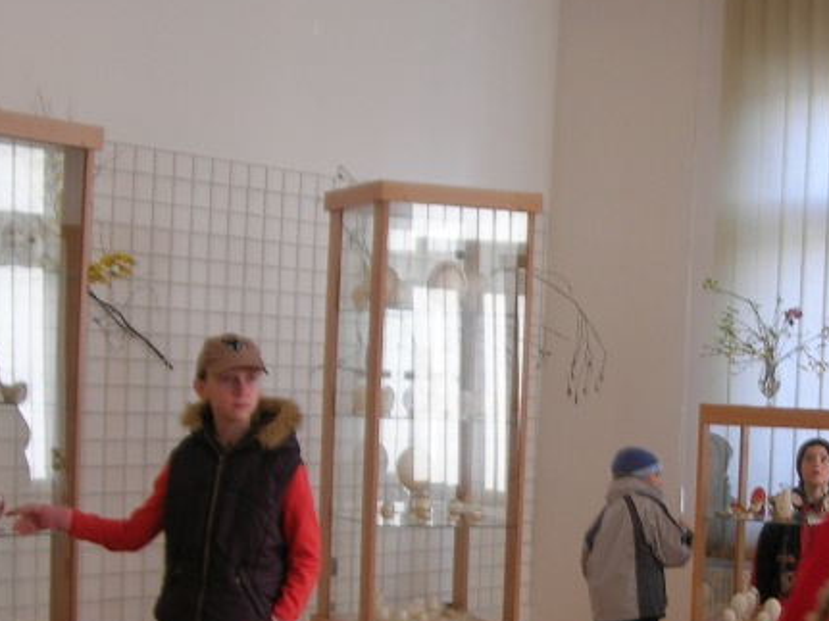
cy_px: 504
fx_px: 1915
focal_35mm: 80
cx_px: 707
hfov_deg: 23.9
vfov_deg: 18.2
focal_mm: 7.8
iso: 64
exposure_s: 1/54.1
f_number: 2.8
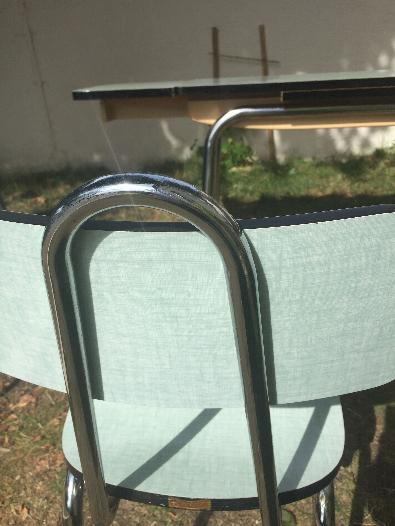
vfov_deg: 61.7
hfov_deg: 48.2
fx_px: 441
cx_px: 198
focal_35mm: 29
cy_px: 263
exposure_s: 1/1799
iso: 32
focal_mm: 4.15
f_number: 2.2
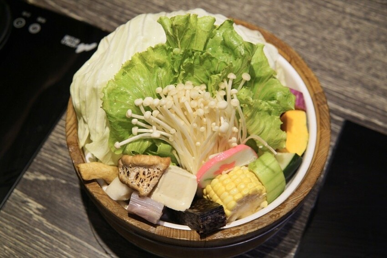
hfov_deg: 43.6
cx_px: 194
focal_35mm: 45
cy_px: 129
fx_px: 484
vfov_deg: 29.9
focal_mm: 30
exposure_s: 1/60
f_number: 4
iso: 250
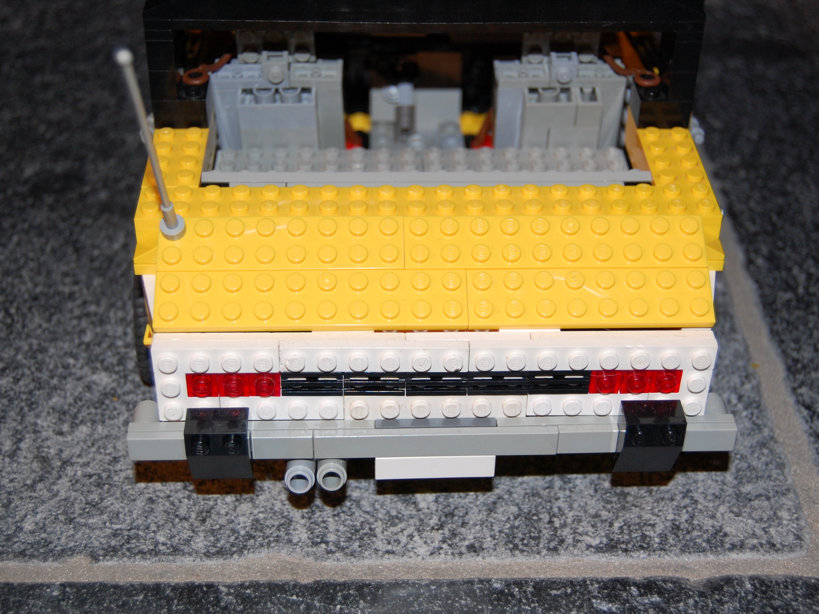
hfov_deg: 32.9
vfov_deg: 25.0
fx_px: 1385
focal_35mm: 59
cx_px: 437
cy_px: 303
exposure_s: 1/60
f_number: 4.8
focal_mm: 35
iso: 400
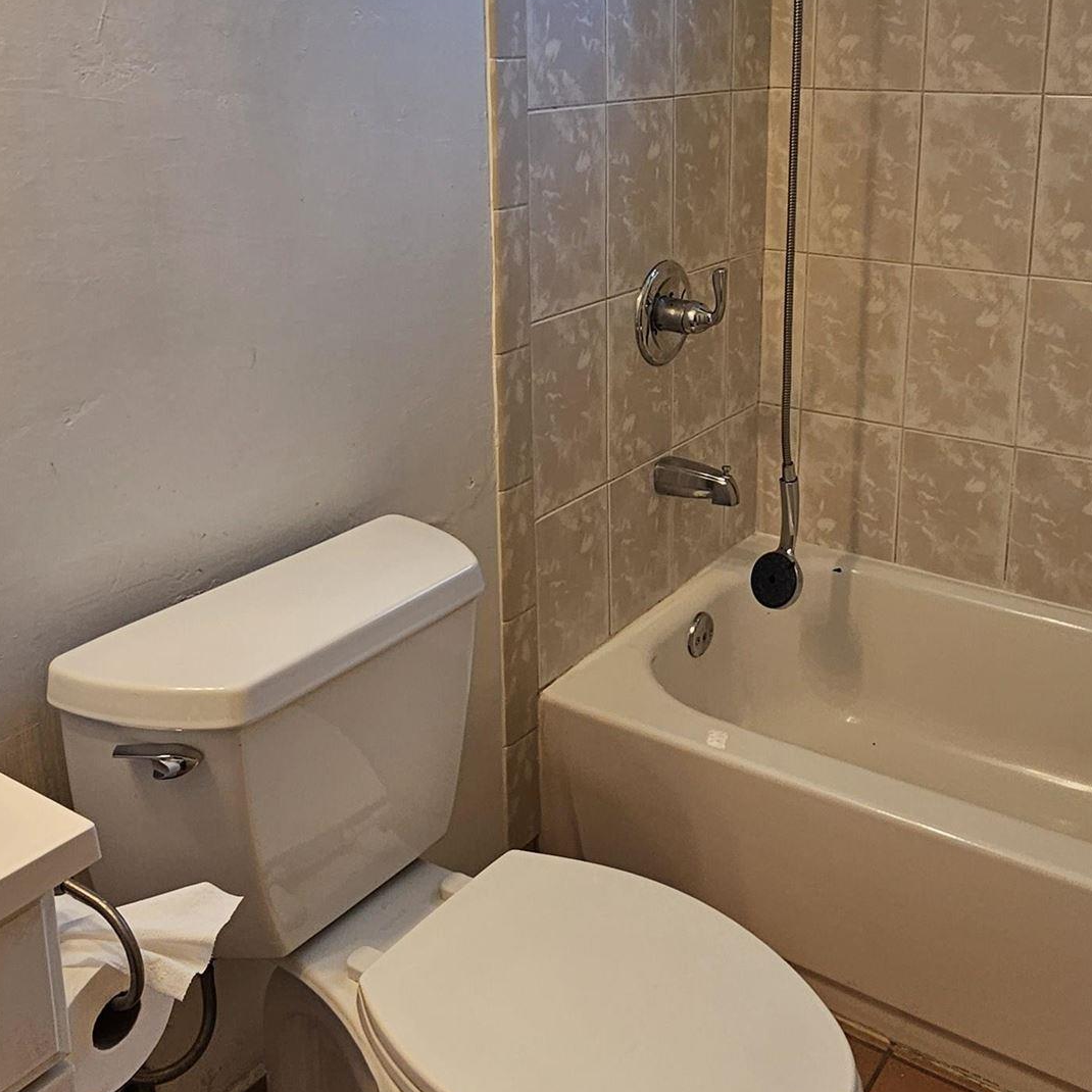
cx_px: 576
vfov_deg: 48.6
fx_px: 1178
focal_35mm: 33
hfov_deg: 49.7
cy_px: 334
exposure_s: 1/60
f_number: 2.2
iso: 50
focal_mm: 2.2
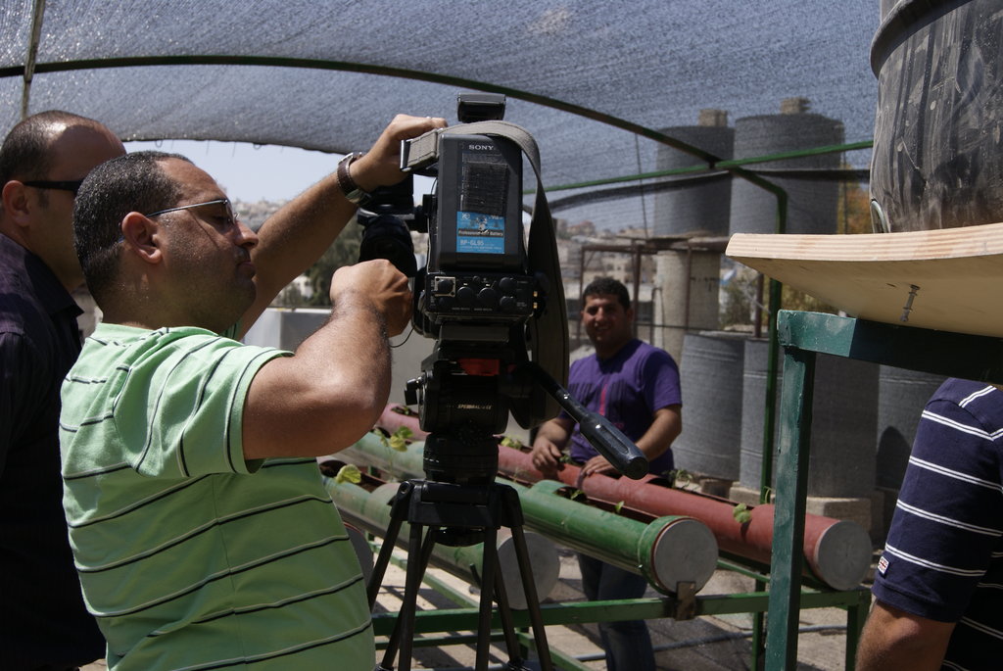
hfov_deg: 43.6
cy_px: 336
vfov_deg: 29.9
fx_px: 1255
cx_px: 502
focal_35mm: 45
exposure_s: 1/200
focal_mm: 30
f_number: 8
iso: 100
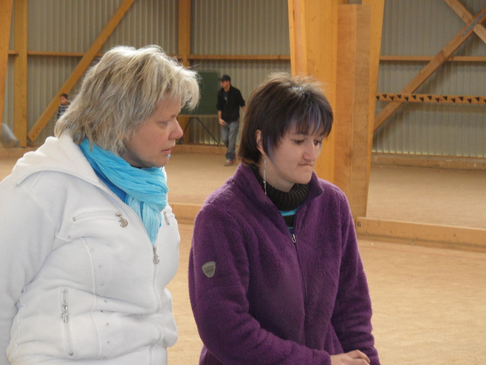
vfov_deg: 12.3
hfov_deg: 16.4
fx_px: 1685
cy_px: 182
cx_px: 243
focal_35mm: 120
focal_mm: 20
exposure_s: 1/60
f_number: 4.4
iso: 320
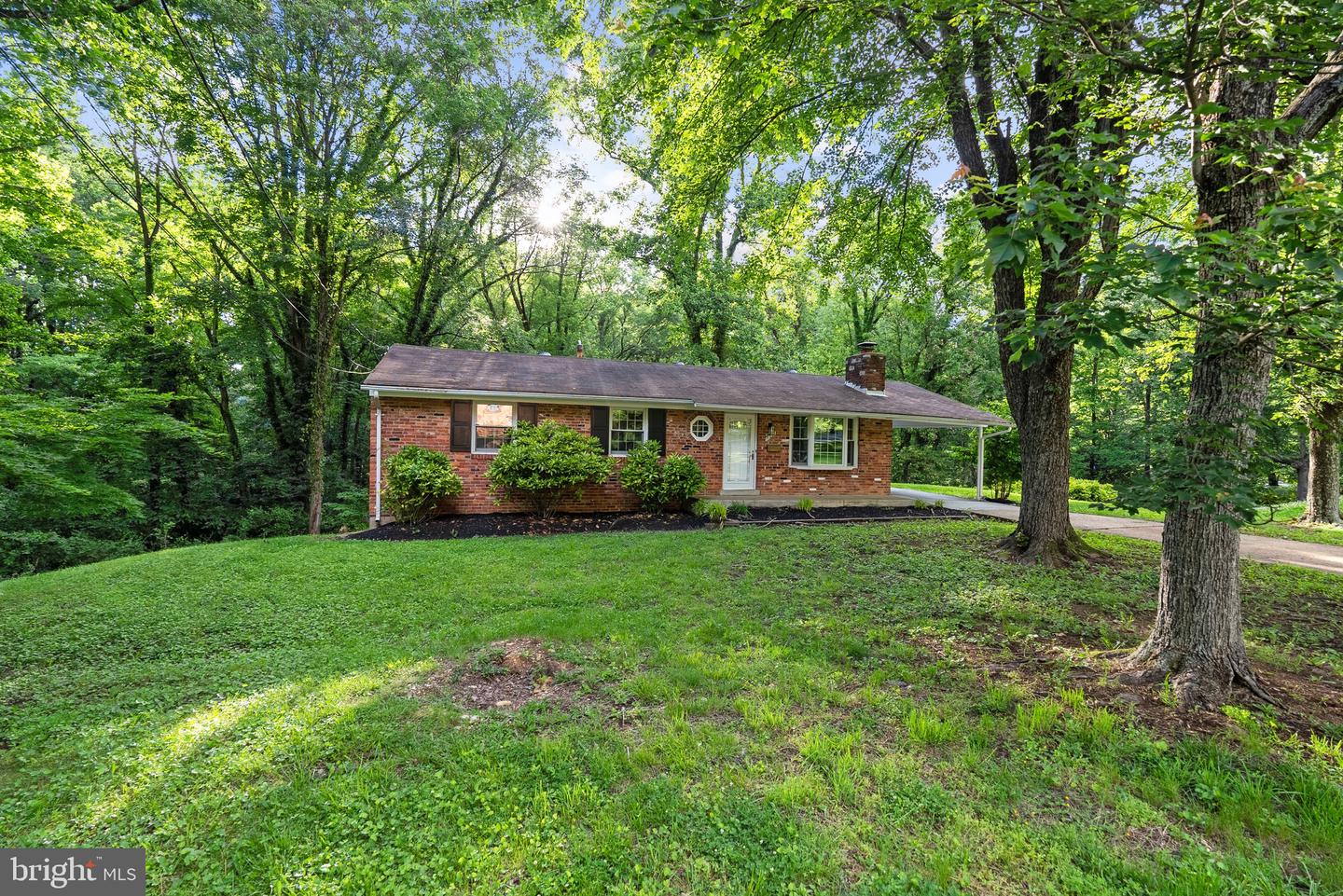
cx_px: 672
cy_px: 448
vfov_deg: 73.8
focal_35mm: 16
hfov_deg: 96.7
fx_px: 597
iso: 320
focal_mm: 16
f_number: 4.5
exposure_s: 1/125
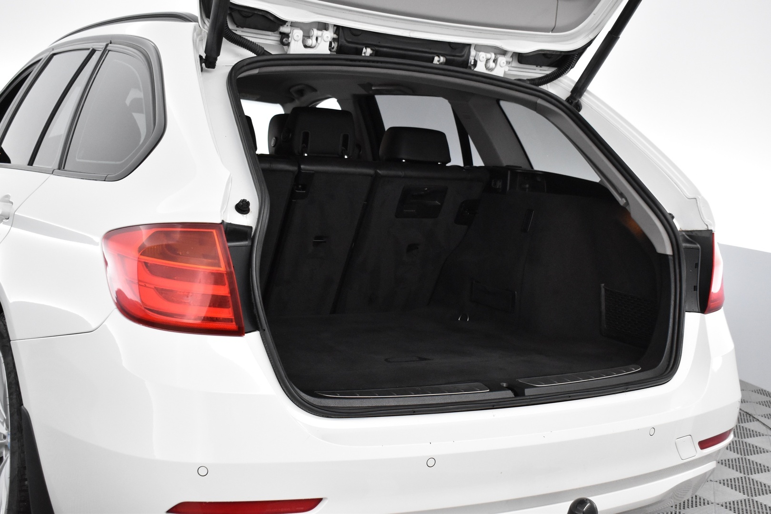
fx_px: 932
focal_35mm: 44
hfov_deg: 45.0
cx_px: 386
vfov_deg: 30.9
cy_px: 257
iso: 3200
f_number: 5
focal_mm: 29
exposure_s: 1/100
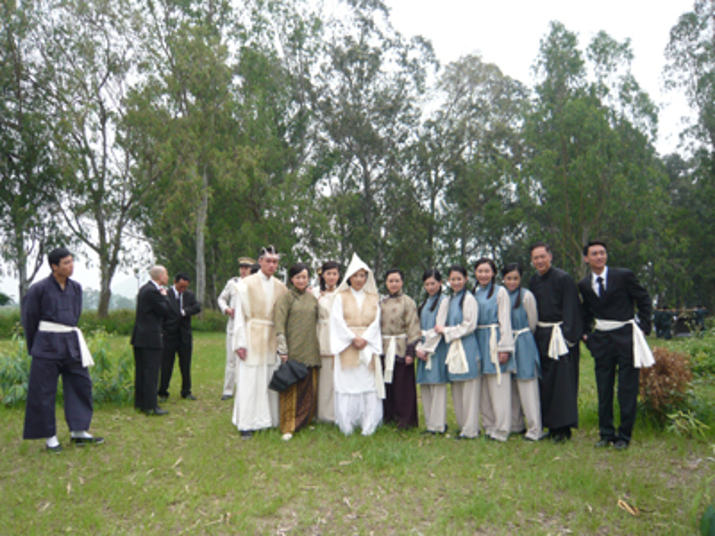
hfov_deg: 63.4
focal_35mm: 28
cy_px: 268
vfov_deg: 49.7
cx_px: 358
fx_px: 578
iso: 100
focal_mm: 4.6
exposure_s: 1/500
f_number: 2.8
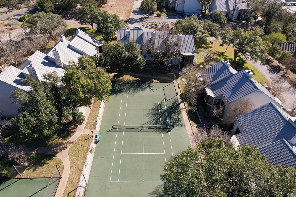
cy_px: 98
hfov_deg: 78.6
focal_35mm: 22
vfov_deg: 57.2
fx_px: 181
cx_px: 148
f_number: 2.8
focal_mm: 8.38
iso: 130
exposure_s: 1/125
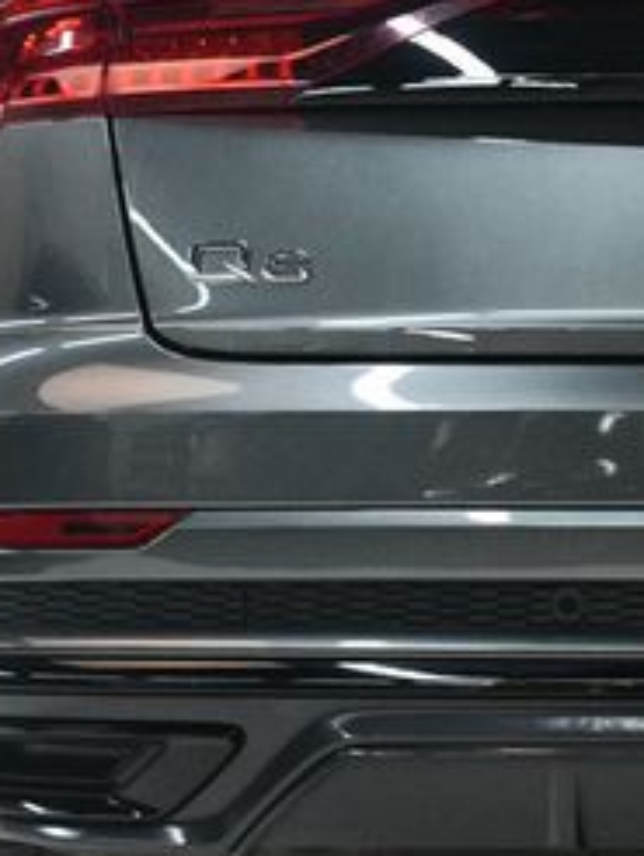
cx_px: 860
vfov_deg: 21.7
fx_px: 2229
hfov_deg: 15.6
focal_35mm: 90
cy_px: 344
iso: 2200
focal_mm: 24
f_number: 3.8
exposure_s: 1/125
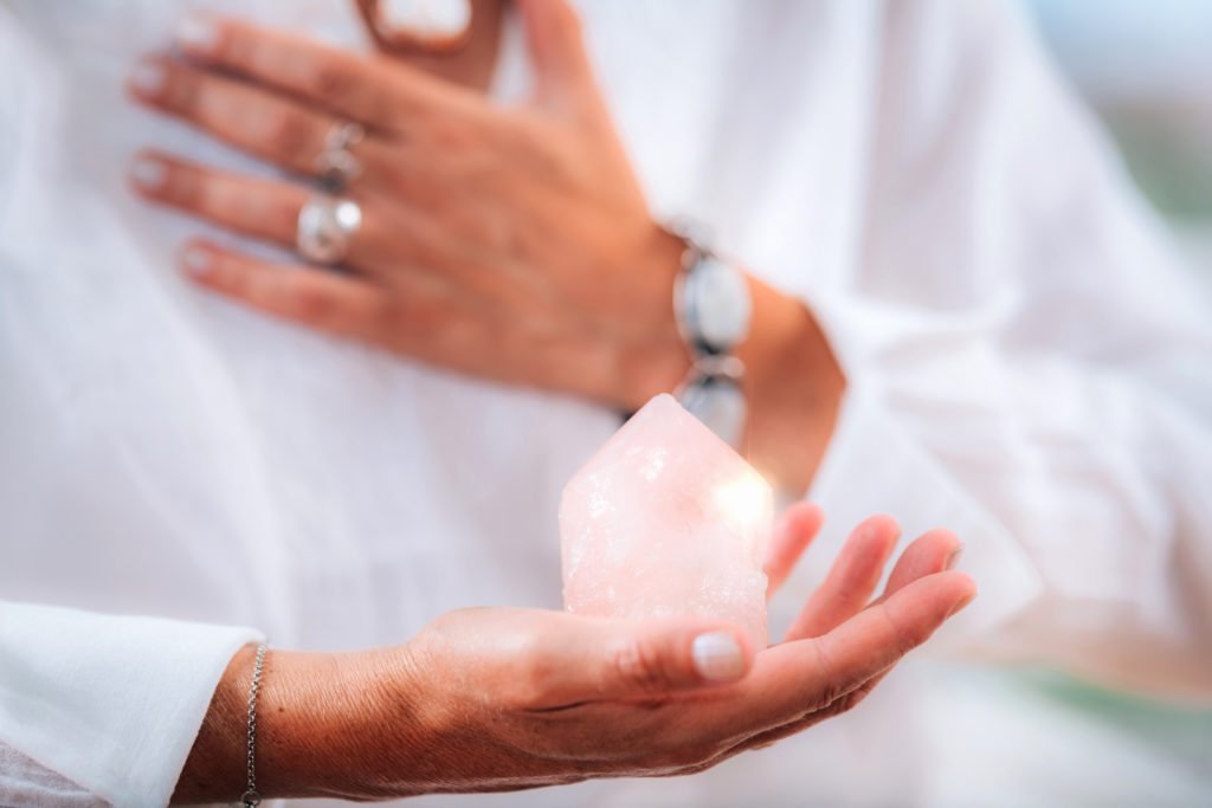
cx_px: 606
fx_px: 4545
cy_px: 404
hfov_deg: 15.2
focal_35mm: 135
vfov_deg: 10.2
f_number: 2.5
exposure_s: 1/320
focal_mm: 135
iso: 100
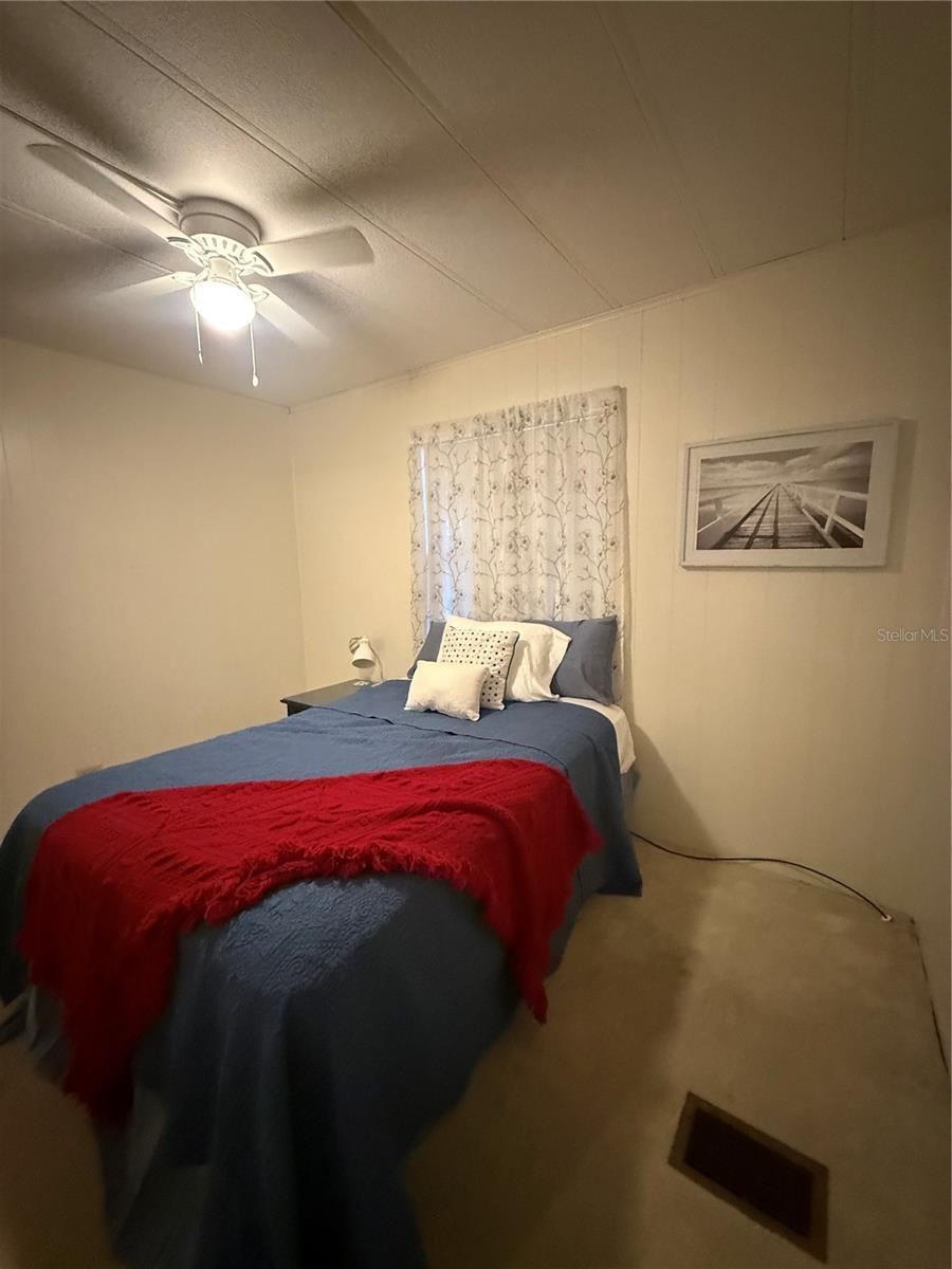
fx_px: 513
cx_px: 476
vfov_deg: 102.1
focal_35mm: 14
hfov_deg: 85.7
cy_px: 634
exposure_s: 1/40
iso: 1000
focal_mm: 2.22
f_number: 2.2
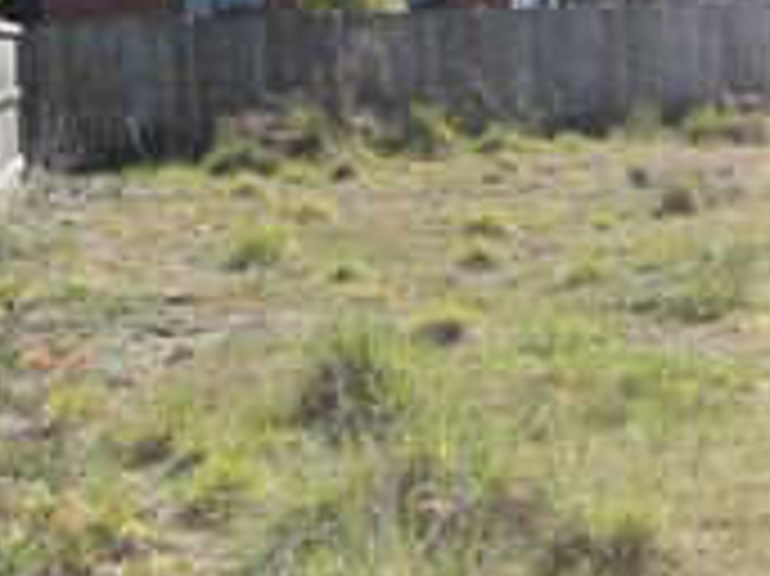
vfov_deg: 19.5
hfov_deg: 24.8
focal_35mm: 75
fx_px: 1674
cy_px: 281
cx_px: 747
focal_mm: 19
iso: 100
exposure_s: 1/200
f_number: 11
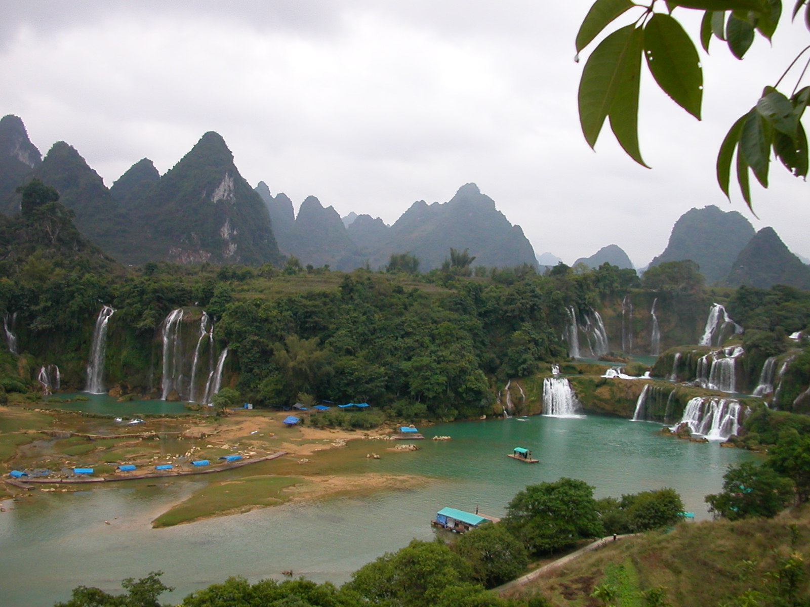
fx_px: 866
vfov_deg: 38.7
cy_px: 304
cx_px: 405
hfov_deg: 50.1
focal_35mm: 37
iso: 100
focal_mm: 5.6
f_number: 2.7
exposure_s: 1/191
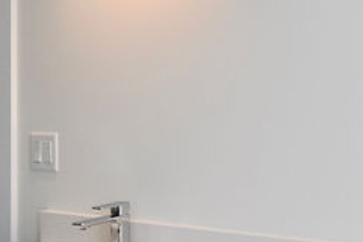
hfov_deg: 28.9
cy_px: 76
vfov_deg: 21.1
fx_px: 645
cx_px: 383
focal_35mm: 64
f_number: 5.6
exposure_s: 1/125
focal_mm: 10
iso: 200
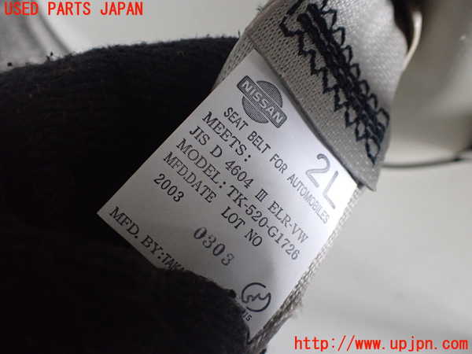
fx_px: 409
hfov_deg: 60.0
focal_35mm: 30
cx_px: 236
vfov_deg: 46.8
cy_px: 177
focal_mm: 5.4
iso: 800
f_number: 2.3
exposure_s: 1/80
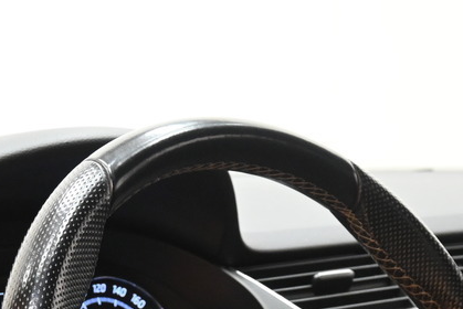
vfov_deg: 11.5
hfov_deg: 18.1
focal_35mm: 113
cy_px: 499
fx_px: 1454
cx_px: 227
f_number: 3.8
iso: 1600
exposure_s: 1/50
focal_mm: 19.5
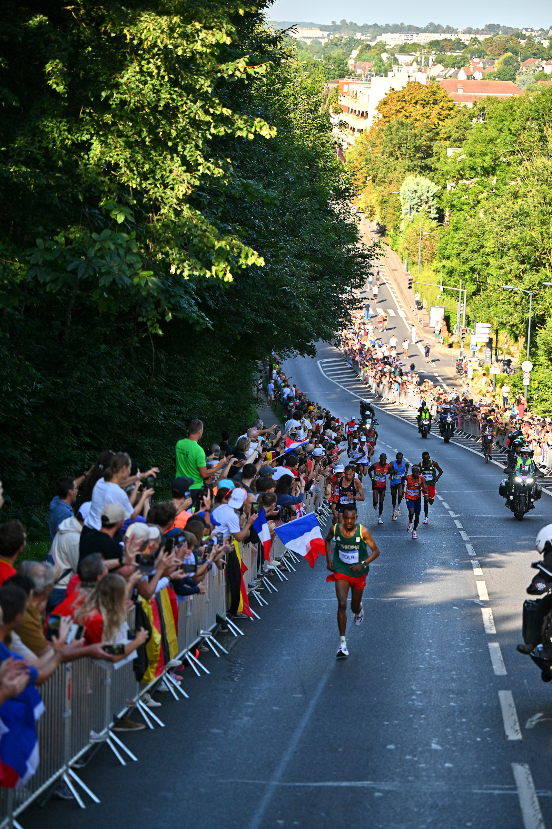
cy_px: 414
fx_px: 2254
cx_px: 276
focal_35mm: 98
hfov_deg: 14.0
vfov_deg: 20.8
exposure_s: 1/3200
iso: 500
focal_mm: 98
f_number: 2.8
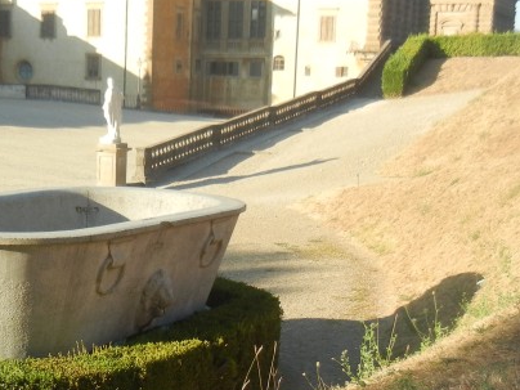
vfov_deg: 19.2
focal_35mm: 76
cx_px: 116
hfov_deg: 25.3
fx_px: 1142
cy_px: 300
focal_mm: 5.4
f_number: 3.5
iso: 160
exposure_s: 1/472
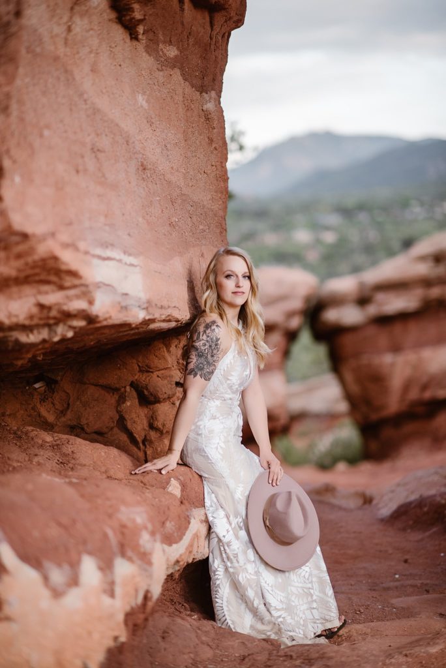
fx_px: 1577
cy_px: 334
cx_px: 223
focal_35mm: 85
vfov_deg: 23.9
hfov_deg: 16.1
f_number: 1.8
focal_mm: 85
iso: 200
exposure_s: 1/1250
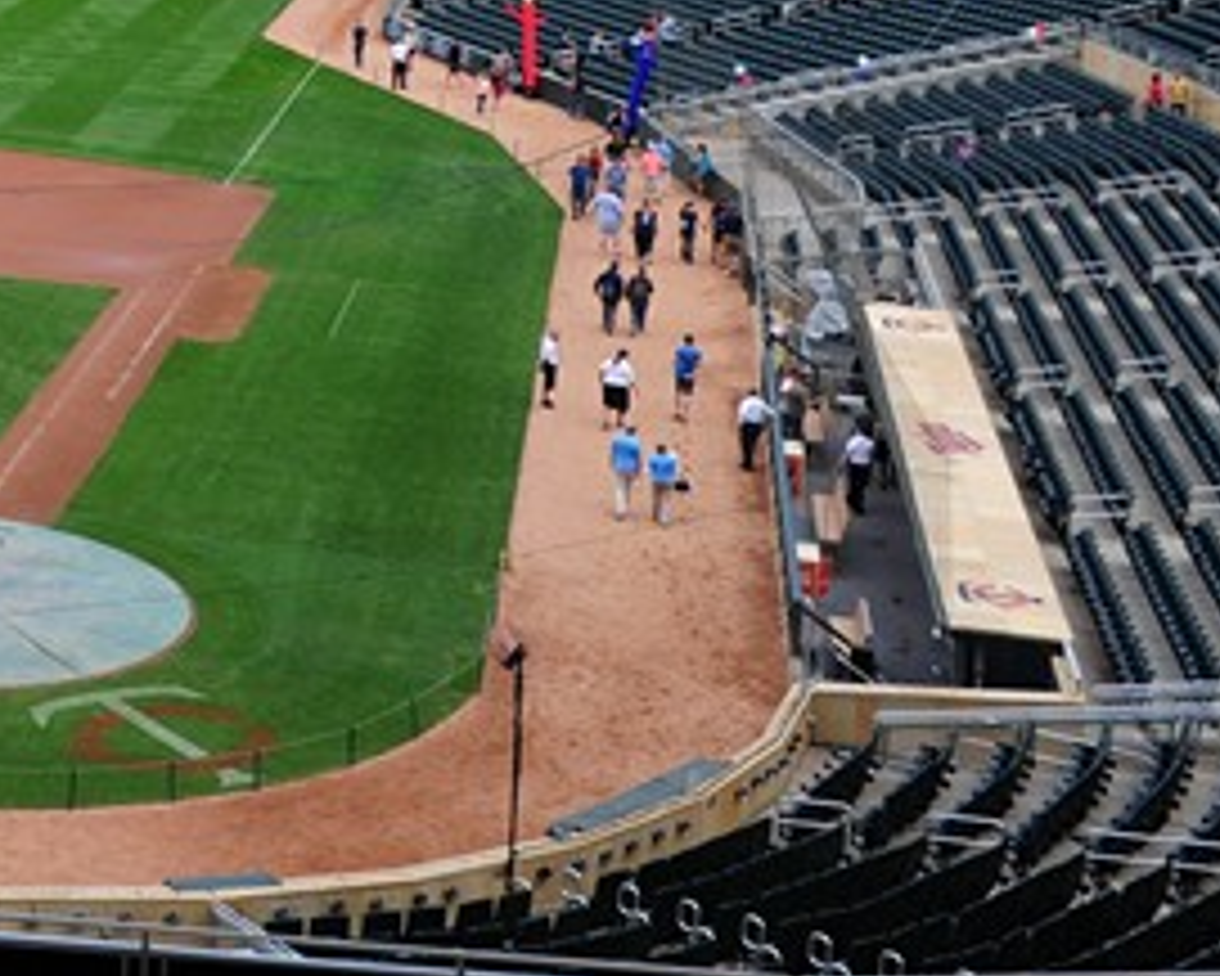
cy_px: -209
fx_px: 2998
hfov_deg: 20.2
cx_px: -540
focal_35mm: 83
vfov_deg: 17.6
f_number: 4
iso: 400
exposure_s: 1/800
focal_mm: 24
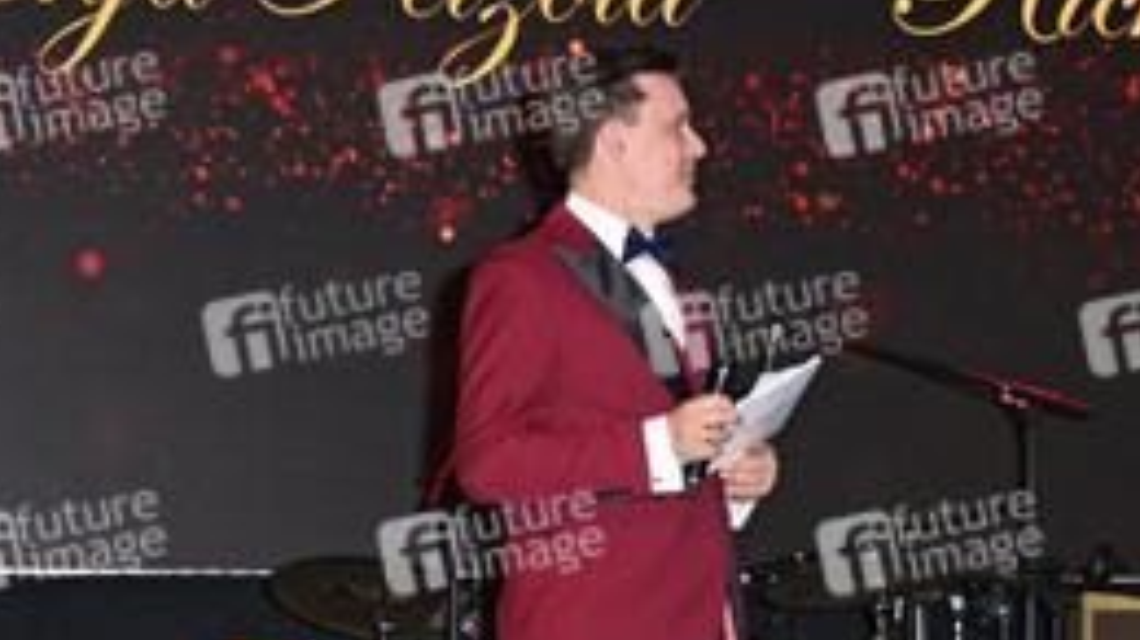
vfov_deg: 12.1
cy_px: 434
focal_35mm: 100
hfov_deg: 21.2
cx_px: 813
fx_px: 3022
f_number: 5.6
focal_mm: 55
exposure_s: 1/250
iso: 800
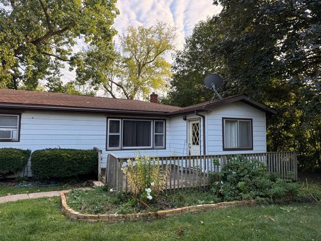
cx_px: 160
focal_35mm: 24
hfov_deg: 71.6
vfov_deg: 56.8
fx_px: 223
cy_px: 120
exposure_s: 1/407
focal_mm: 6.76
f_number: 1.78
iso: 100
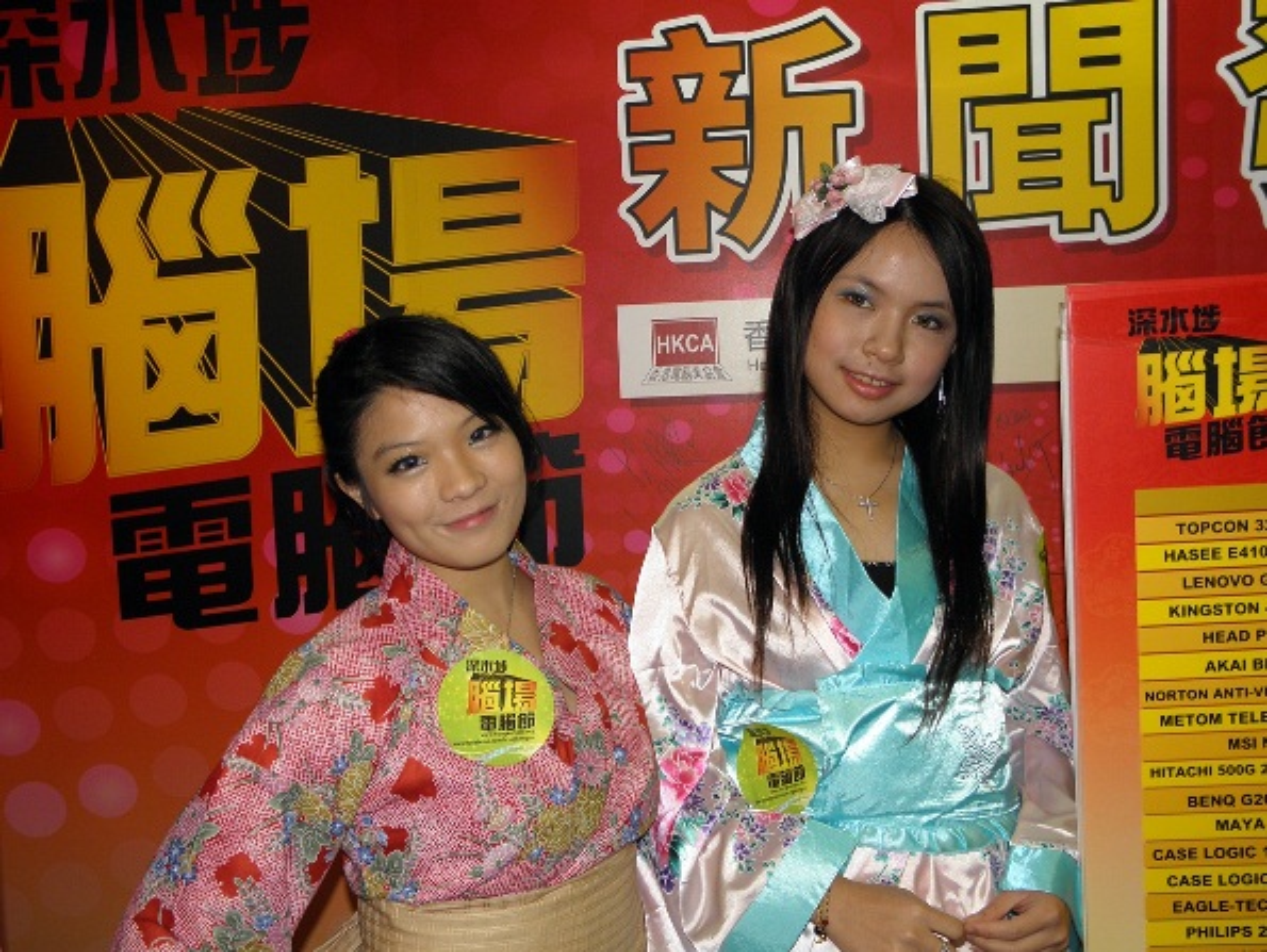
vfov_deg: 37.8
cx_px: 634
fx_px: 1392
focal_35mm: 38
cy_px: 476
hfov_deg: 48.9
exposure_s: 1/80
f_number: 3.7
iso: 100
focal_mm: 6.8
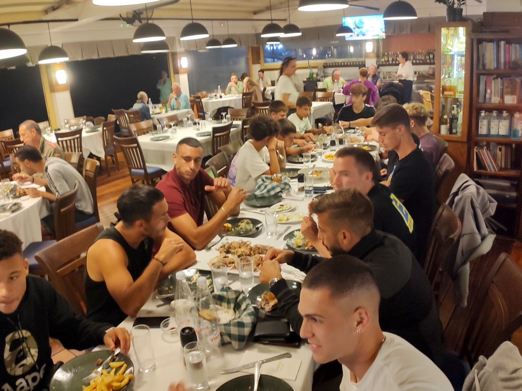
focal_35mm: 25
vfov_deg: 54.9
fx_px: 377
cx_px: 261
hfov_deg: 69.4
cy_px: 196
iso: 627
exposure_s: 1/17
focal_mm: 6.04
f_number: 1.9
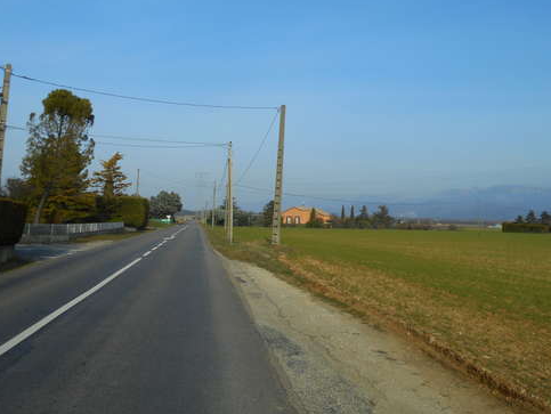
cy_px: 161
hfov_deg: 51.3
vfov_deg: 39.5
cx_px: 282
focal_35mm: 36
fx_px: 573
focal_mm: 5.2
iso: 80
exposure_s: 1/800
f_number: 4
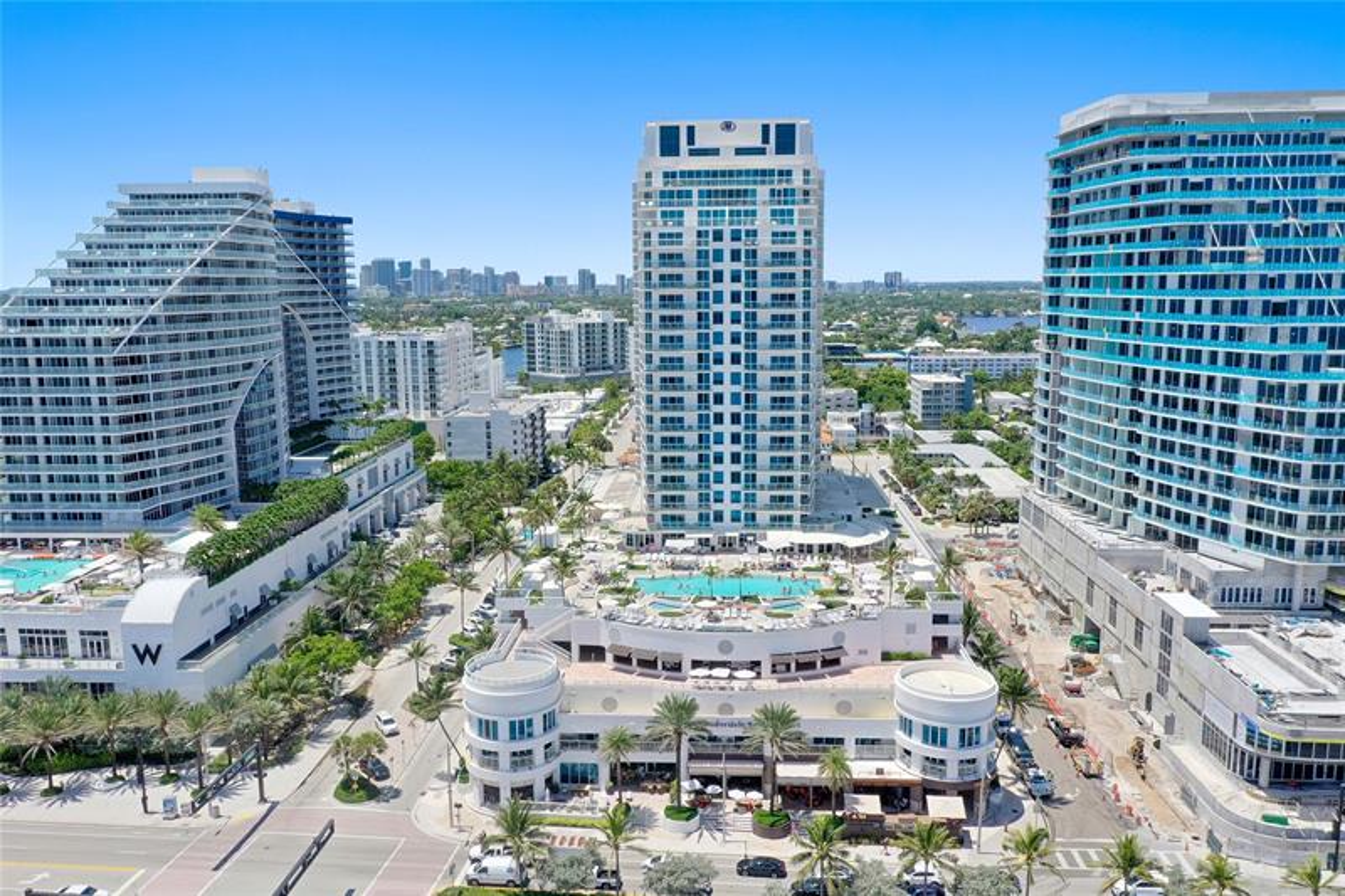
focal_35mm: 28
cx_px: 672
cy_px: 448
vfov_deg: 46.4
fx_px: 1046
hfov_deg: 65.5
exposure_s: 1/400
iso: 100
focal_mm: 10.26
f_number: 5.6
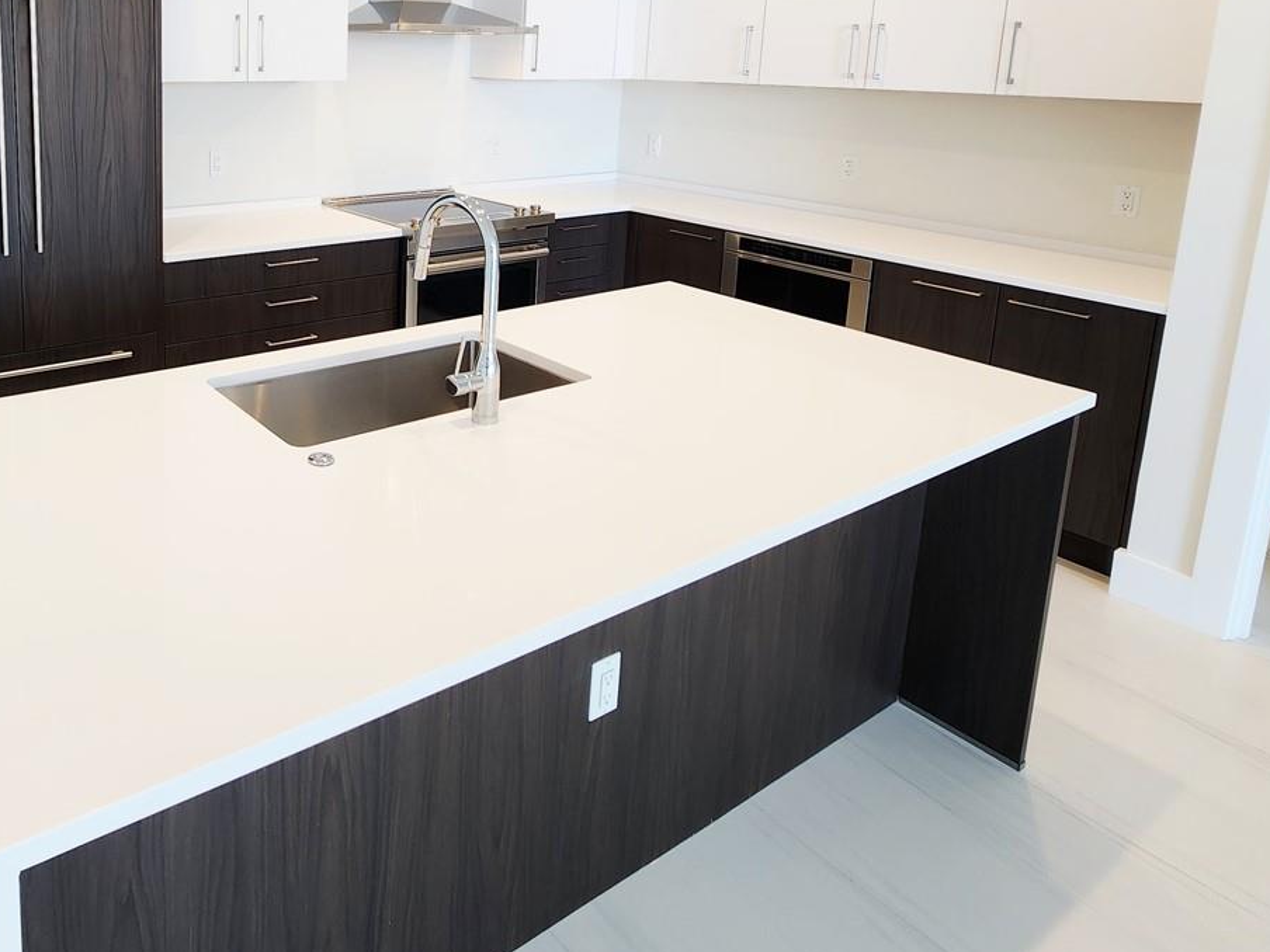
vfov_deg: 55.6
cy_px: 219
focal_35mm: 23
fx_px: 844
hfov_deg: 69.2
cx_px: 322
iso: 64
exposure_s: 1/60.2
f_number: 2.2
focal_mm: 2.2
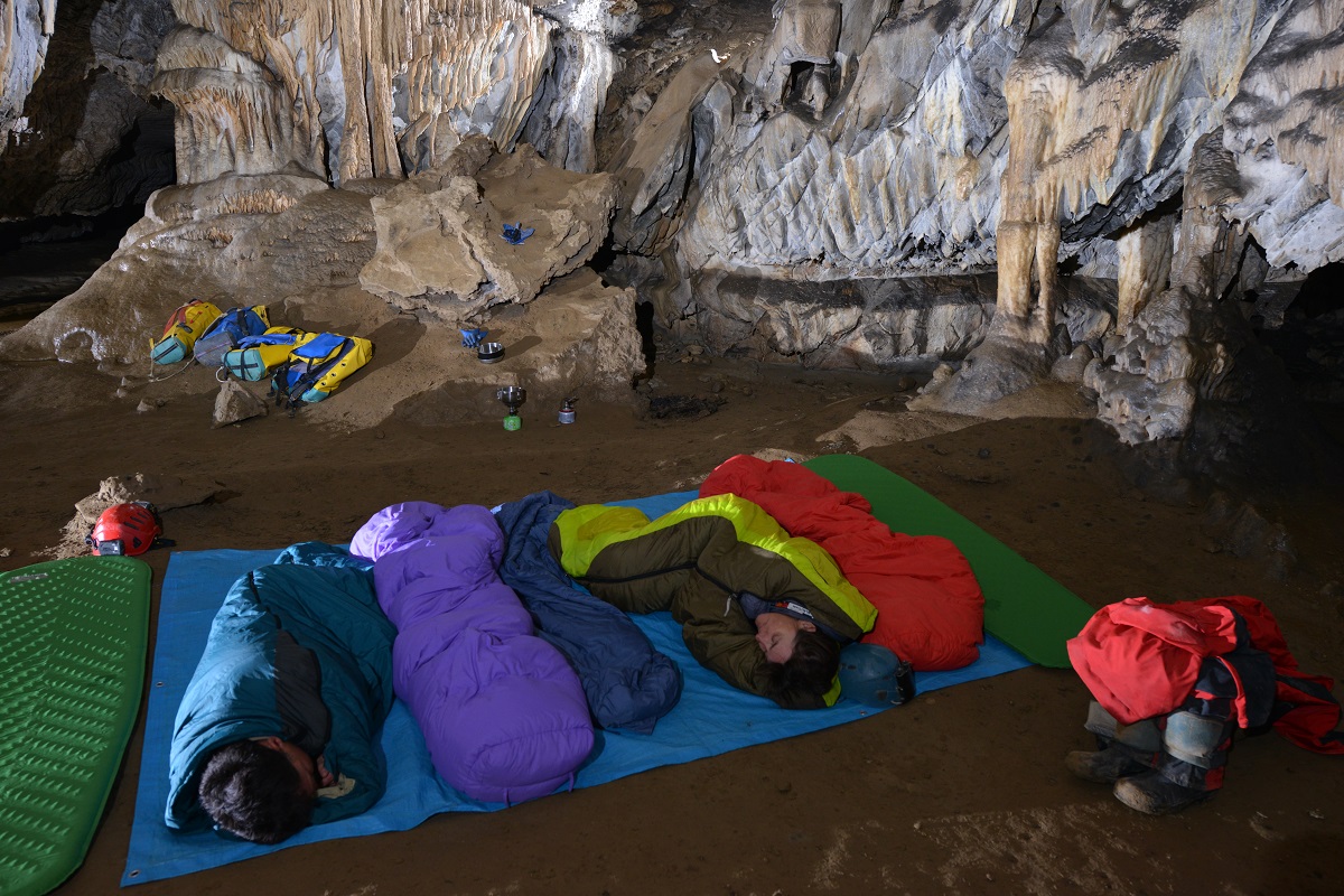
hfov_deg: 73.7
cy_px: 448
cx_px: 672
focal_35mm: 24
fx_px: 896
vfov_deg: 53.1
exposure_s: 2.5
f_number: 6.3
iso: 640
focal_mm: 24
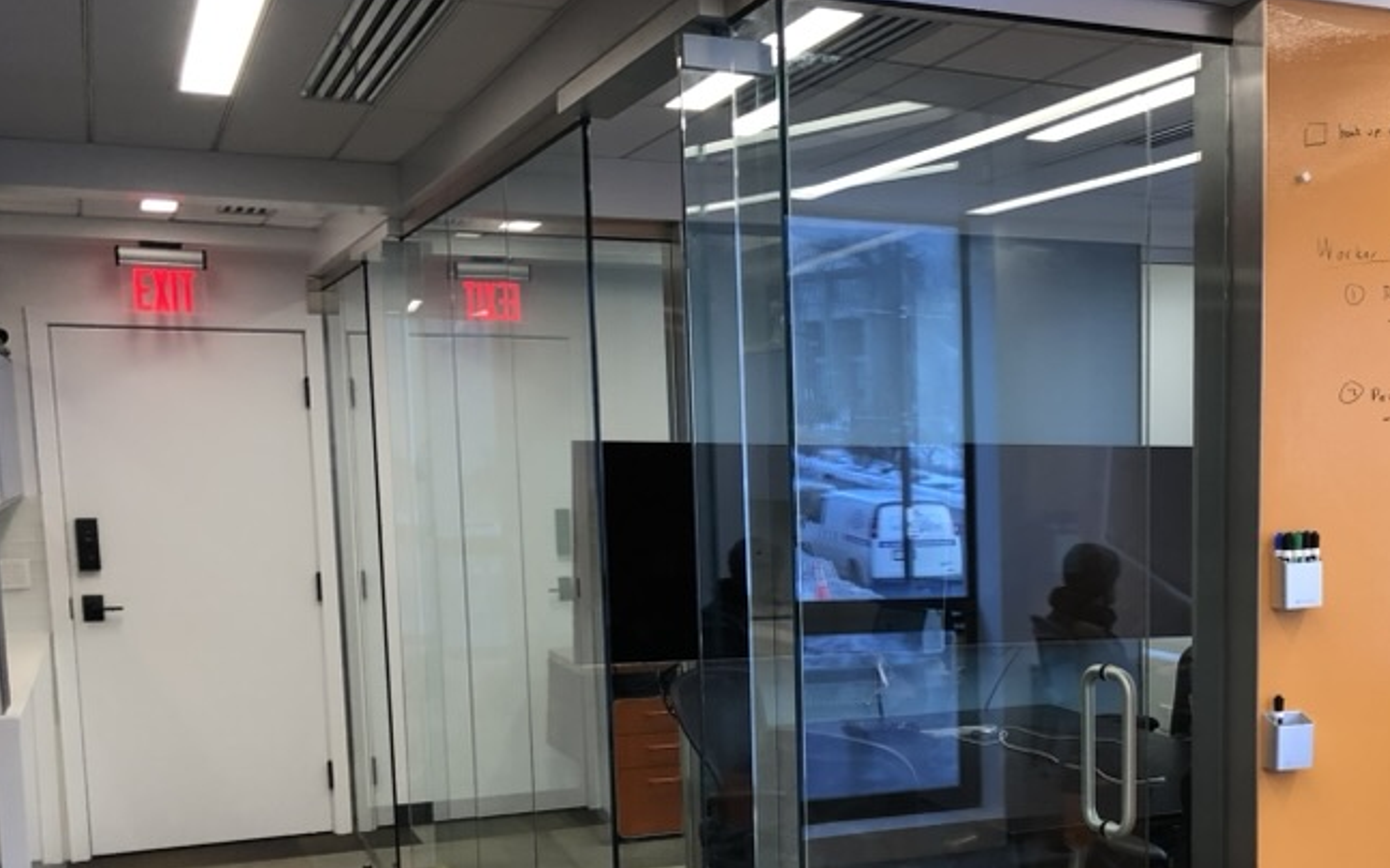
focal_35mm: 47
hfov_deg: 41.1
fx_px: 1780
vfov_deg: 26.9
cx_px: 1078
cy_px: 698
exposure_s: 1/33
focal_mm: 4
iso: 40
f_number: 1.8
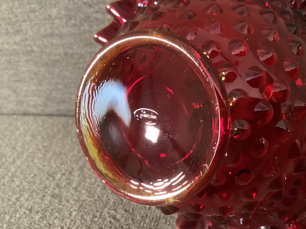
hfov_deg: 58.3
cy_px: 114
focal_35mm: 31
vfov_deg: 45.4
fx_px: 274
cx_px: 153
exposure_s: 1/30
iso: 640
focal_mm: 3.3
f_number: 2.4
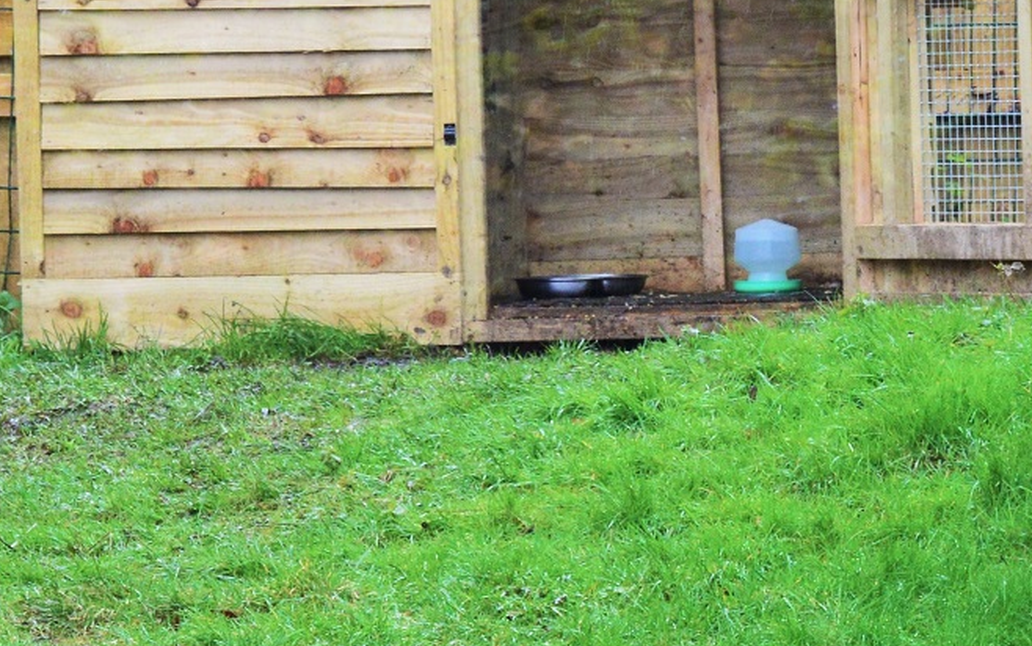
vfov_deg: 4.1
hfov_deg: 6.5
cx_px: 428
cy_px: 36
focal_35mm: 324
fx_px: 9117
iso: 800
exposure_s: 1/125
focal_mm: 86
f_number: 8
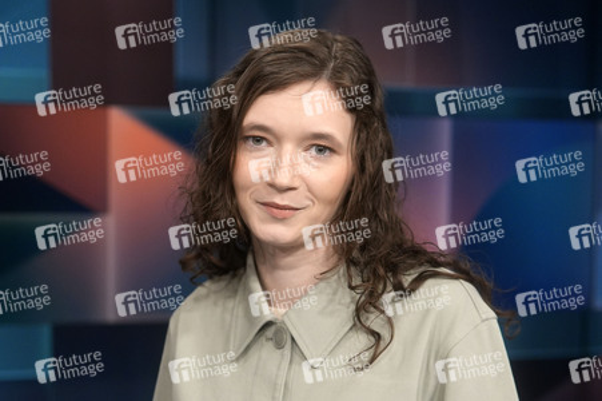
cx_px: 301
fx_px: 752
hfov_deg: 43.6
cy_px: 200
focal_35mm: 45
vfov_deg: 29.8
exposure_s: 1/320
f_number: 2.2
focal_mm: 30
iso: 640
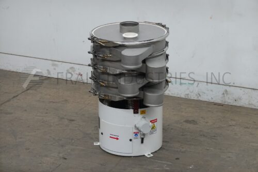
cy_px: 86
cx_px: 129
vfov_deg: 12.9
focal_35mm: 106
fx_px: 759
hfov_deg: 19.3
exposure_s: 1/125
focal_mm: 38.86
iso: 800
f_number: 4
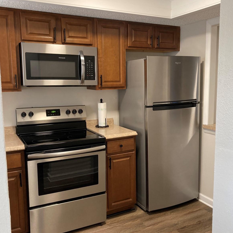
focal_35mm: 34
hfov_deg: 48.4
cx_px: 128
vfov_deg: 48.5
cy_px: 116
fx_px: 259
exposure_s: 1/60
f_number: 1.8
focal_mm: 3.99
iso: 125
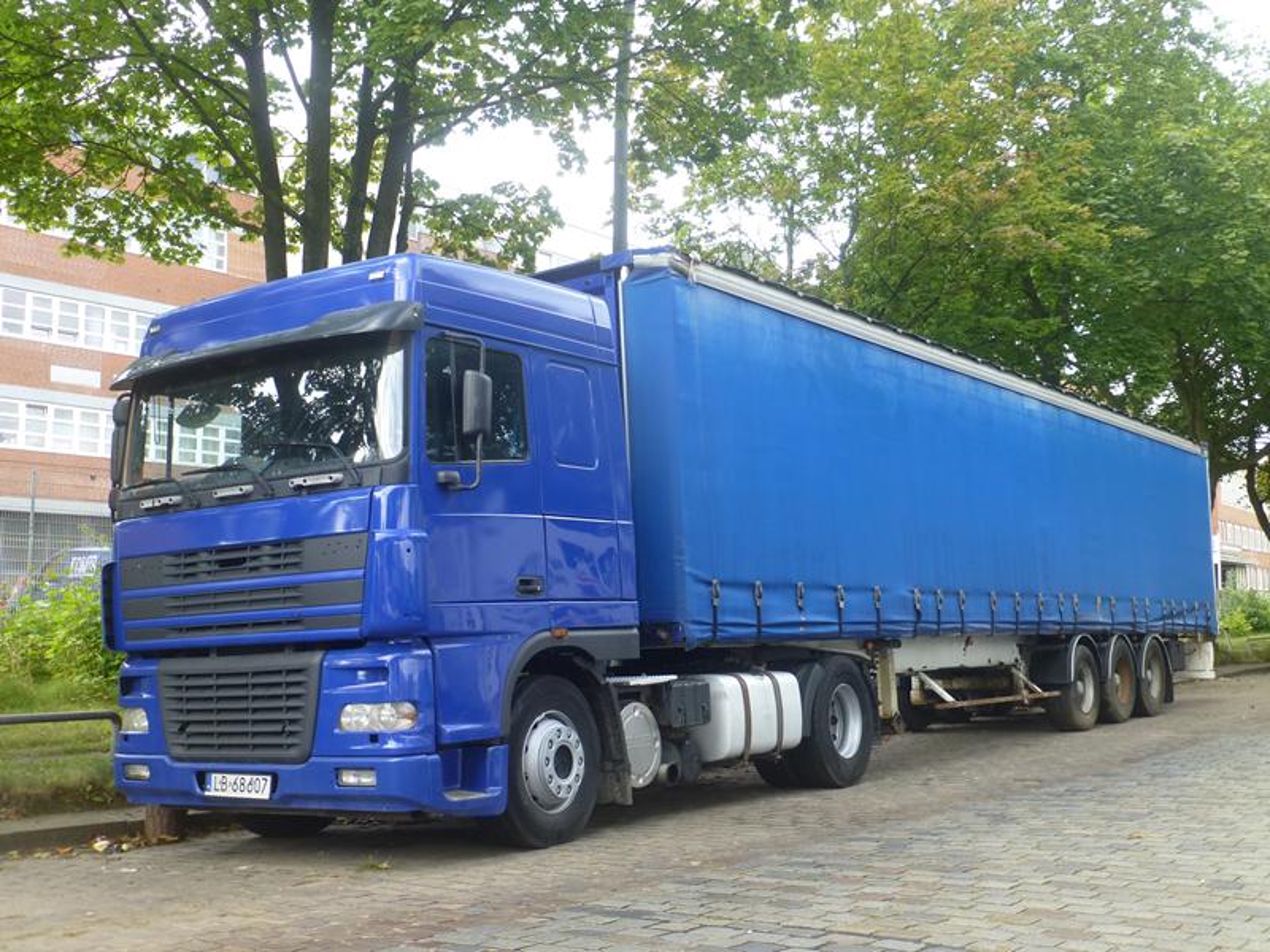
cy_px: 476
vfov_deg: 36.8
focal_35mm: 39
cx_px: 635
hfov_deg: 47.9
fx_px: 1431
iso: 100
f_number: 3.9
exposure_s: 1/80
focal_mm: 6.9
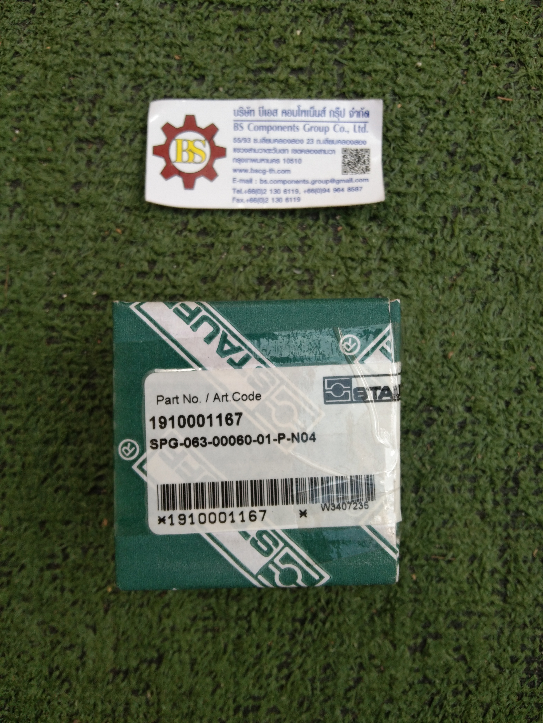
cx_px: 272
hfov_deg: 46.8
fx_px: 627
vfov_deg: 60.0
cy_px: 362
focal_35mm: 30
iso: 73
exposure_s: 1/100
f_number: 2.2
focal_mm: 3.65
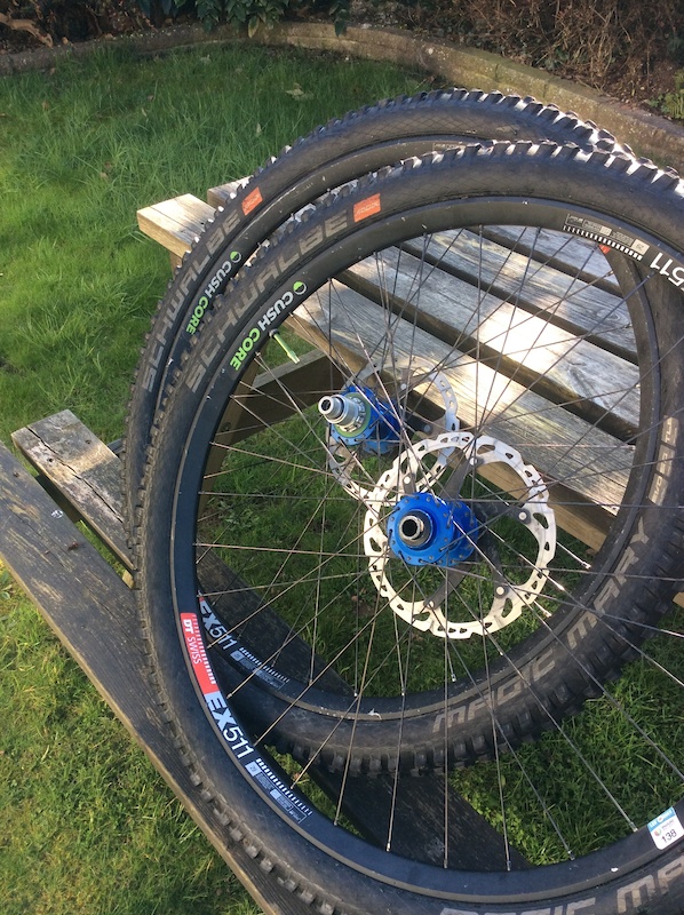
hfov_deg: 44.1
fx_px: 845
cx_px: 342
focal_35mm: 32
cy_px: 458
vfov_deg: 56.9
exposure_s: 1/163
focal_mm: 3.3
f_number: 2.4
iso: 32
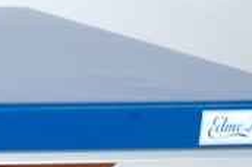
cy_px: 171
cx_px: -484
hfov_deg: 7.3
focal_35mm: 252
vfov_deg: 5.4
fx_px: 1763
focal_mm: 25
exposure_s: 1/60
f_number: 4.5
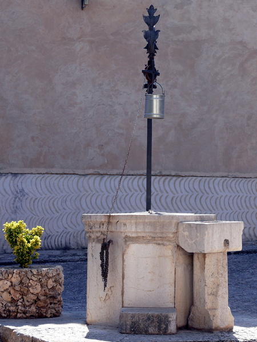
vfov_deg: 16.4
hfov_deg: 12.3
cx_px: 128
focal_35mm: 120
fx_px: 1188
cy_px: 171
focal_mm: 22.7
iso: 100
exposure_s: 1/250
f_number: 5
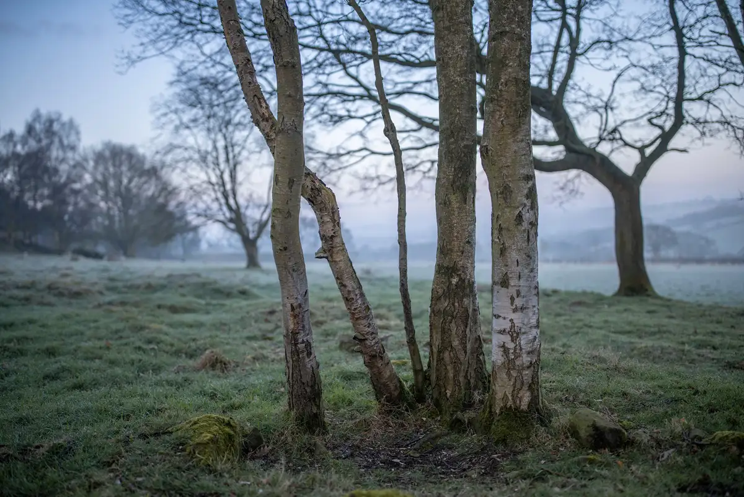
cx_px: 372
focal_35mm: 35
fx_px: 724
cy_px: 248
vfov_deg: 37.9
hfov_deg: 54.4
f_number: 1.4
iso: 200
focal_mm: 35
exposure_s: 1/640
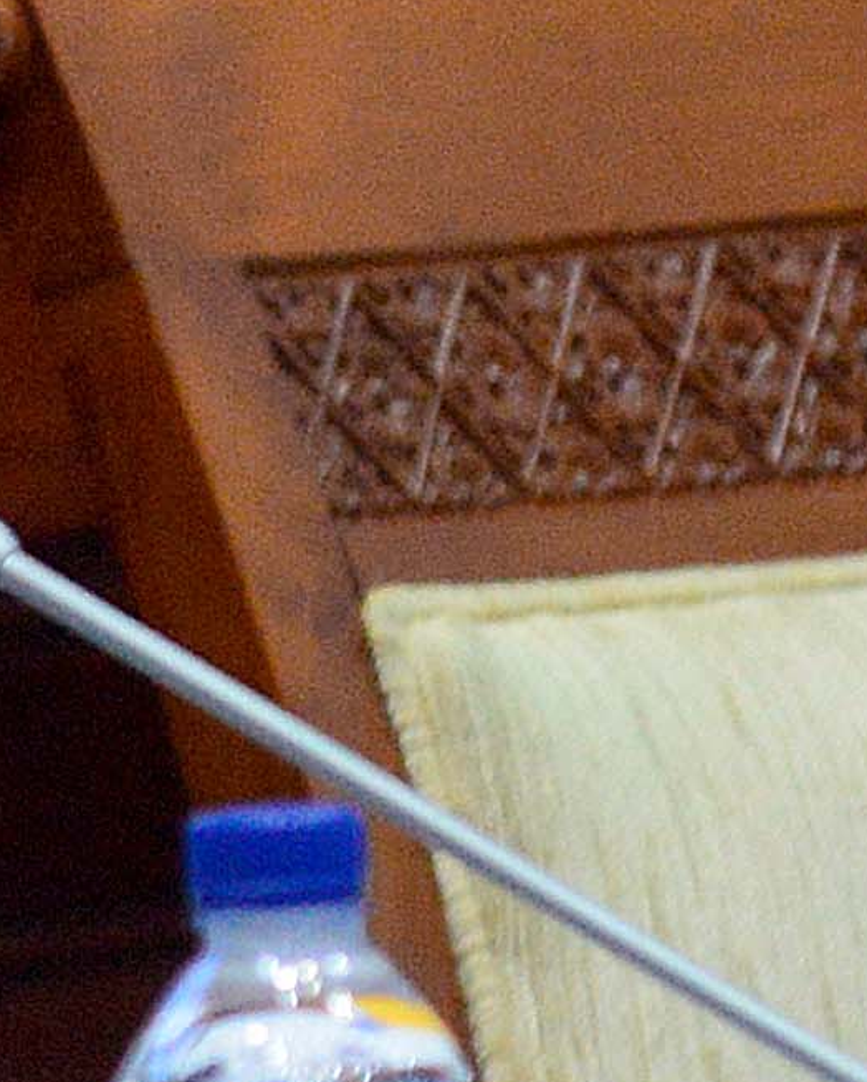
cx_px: -857
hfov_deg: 0.9
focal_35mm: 1726
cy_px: 802
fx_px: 55310
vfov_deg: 1.1
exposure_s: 1/160
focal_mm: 200
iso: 2500
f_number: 5.6
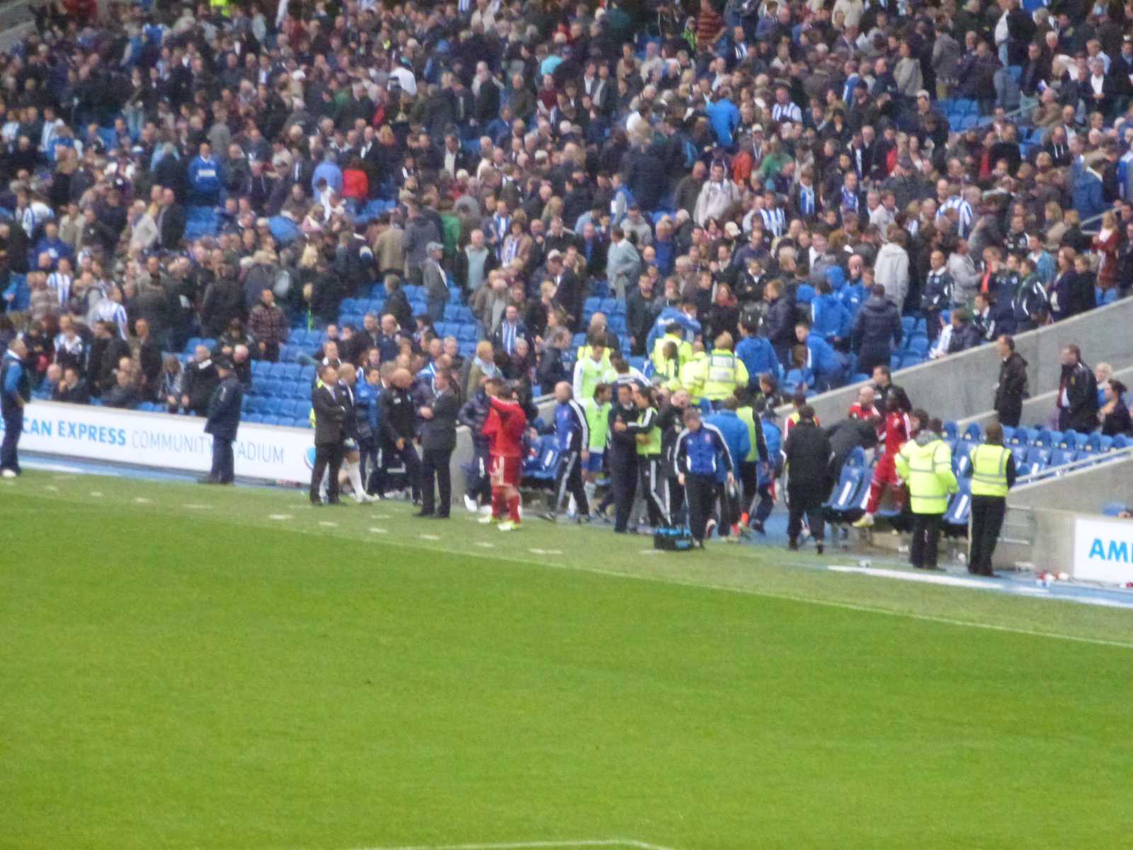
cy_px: 425
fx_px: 6448
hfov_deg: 10.0
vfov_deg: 7.5
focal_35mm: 197
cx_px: 566
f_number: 5.5
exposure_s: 1/200
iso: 1600
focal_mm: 35.2
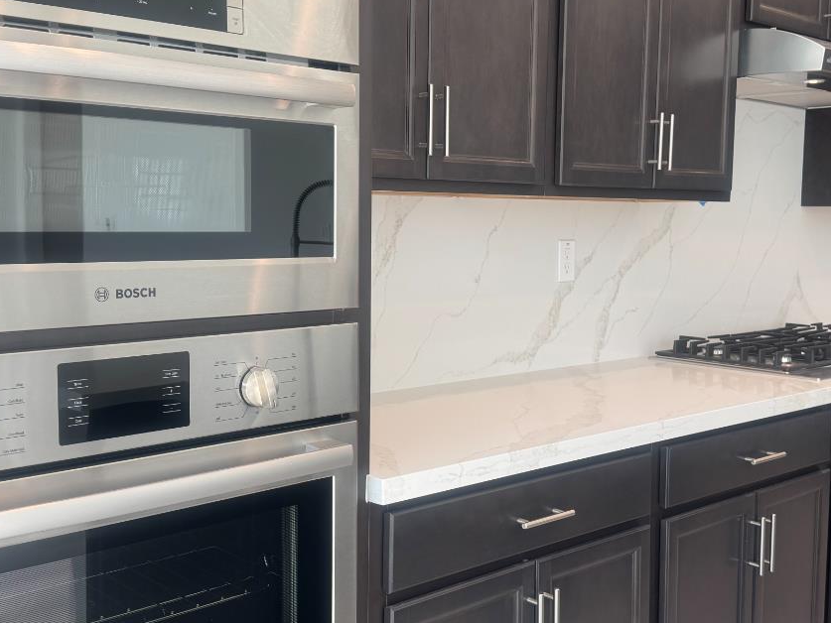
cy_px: 309
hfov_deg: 43.8
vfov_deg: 33.6
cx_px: 433
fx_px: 1032
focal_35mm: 43
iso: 64
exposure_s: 1/154
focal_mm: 6.76
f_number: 1.78
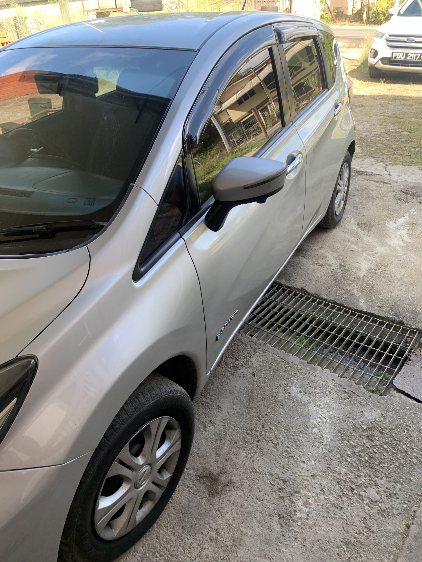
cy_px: 281
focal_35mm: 26
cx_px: 211
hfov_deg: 53.1
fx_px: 423
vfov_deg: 67.3
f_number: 1.8
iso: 25
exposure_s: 1/161
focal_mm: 4.25
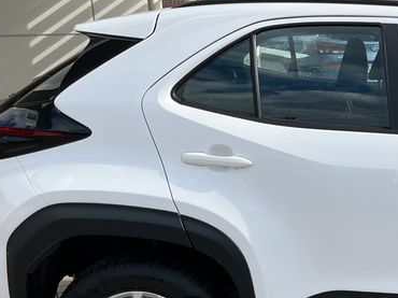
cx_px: 439
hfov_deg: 25.1
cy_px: 230
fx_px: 827
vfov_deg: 20.2
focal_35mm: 72
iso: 50
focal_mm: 5.1
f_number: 1.6
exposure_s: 1/2268
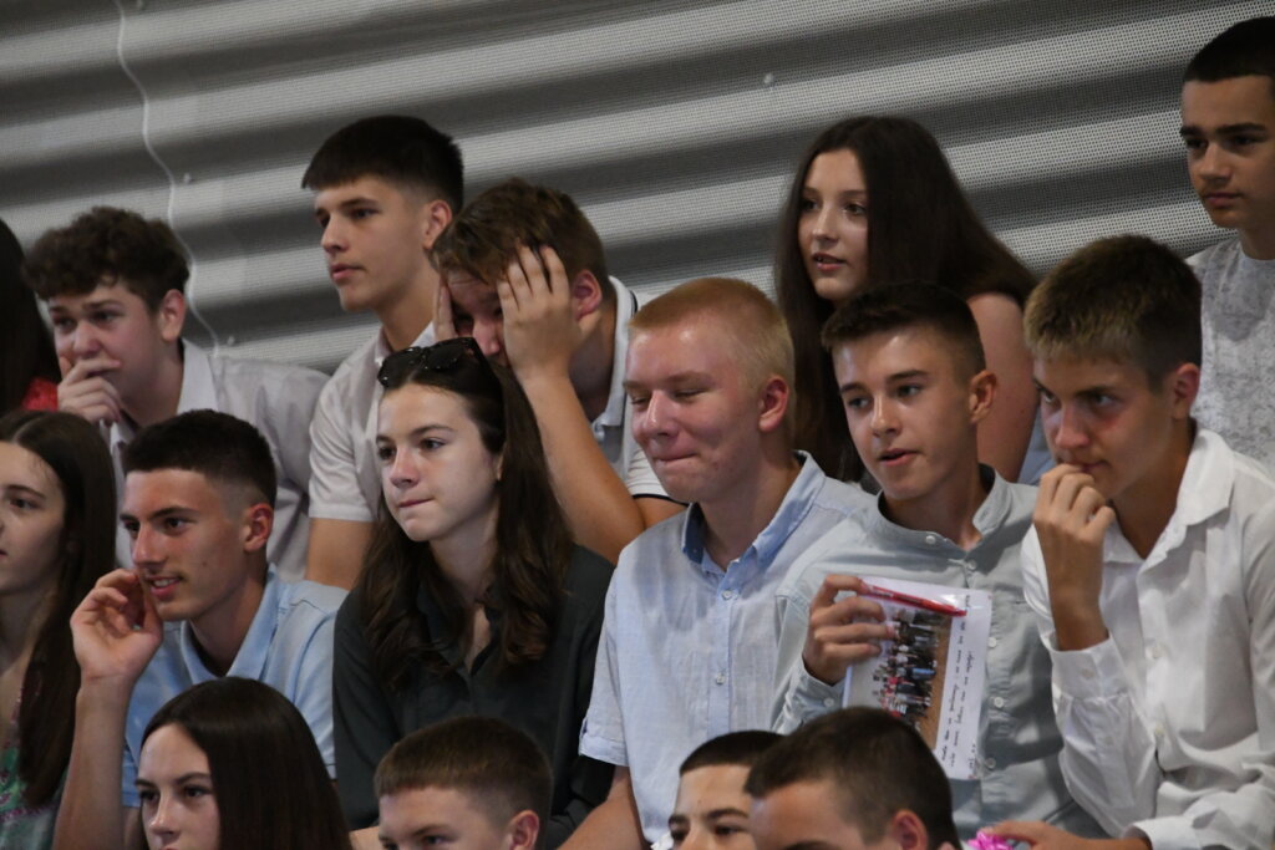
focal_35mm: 277
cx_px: 638
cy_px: 425
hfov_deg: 7.4
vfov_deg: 5.0
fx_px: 9811
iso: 9000
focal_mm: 185
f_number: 5.6
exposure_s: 1/320
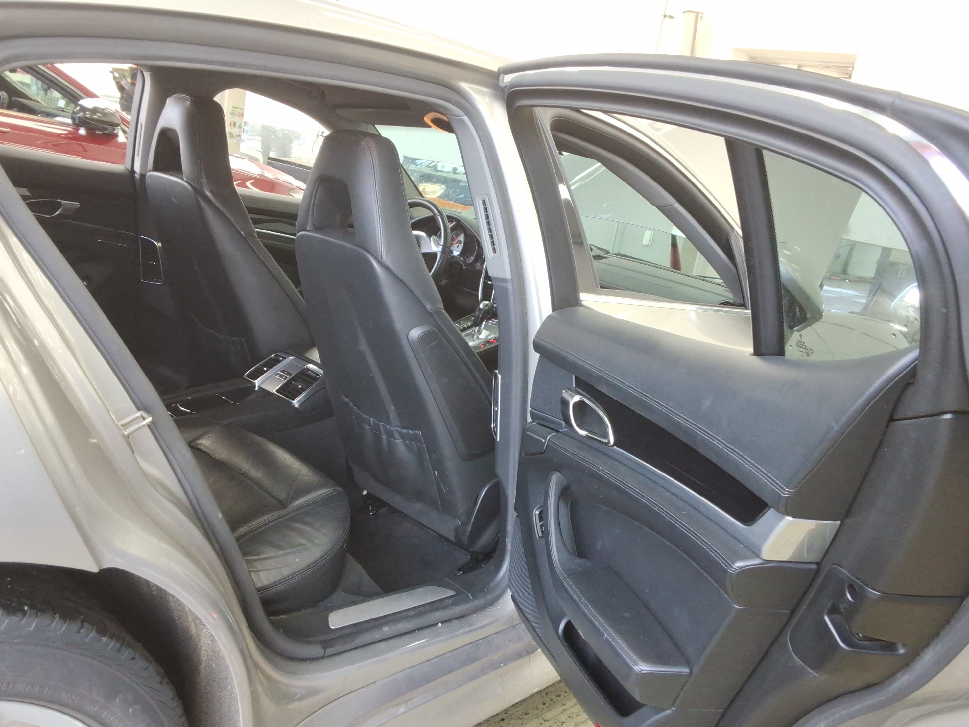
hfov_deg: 58.3
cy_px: 370
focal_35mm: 31
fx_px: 868
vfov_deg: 45.4
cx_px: 503
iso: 60
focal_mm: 2.91
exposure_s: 1/60
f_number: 1.9
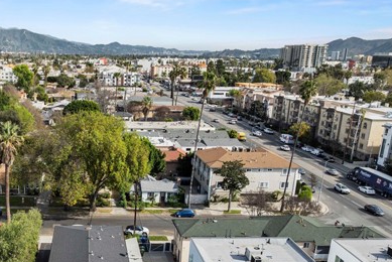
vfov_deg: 31.8
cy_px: 209
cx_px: 93
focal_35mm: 41
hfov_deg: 45.5
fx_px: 447
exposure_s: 1/800
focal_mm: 12.29
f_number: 4.5
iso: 100
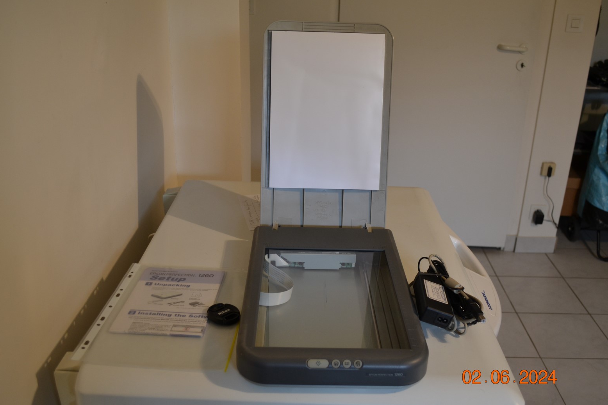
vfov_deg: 35.9
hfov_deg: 51.9
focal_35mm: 37
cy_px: 201
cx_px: 304
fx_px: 625
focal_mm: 24
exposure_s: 1/40
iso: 400
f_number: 4
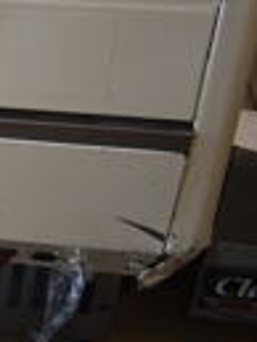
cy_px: -117
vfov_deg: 15.2
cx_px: -490
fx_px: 1216
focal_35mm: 123
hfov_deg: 9.6
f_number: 3.5
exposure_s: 1/30
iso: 160
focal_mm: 18
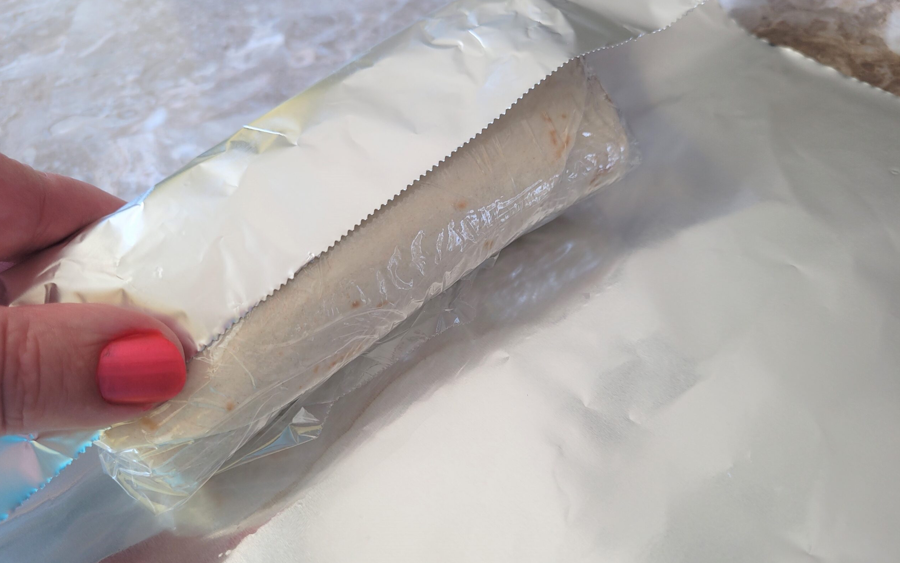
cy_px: 328
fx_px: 687
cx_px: 448
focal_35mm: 28
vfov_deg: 44.4
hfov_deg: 66.5
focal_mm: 5.4
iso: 80
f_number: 1.8
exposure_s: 1/120
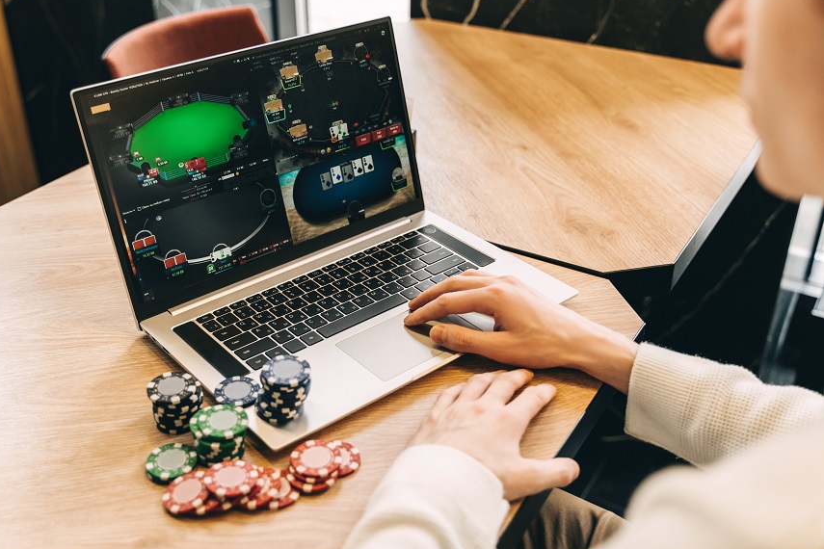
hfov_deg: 48.4
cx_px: 391
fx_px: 915
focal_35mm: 40
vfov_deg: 33.4
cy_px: 276
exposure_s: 1/100
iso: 320
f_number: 3.2
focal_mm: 38
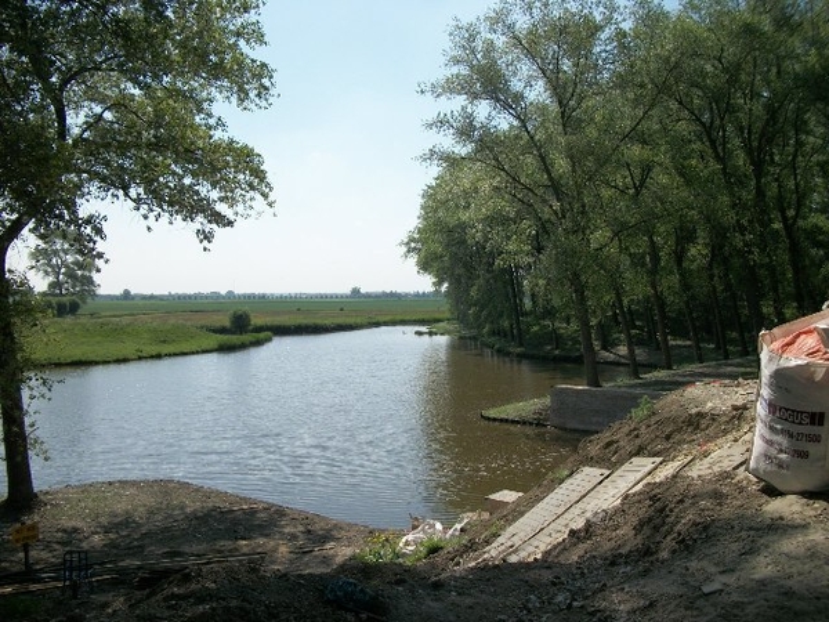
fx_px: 766
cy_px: 311
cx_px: 414
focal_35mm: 32
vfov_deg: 44.2
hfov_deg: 56.8
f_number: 8.8
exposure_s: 1/250
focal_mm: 5.7
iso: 80
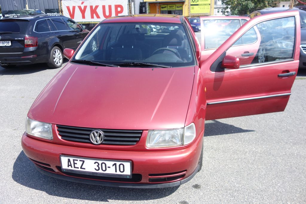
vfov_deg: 46.4
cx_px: 153
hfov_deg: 65.5
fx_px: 238
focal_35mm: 28
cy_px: 102
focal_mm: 10.4
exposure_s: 1/2000
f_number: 1.8
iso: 125
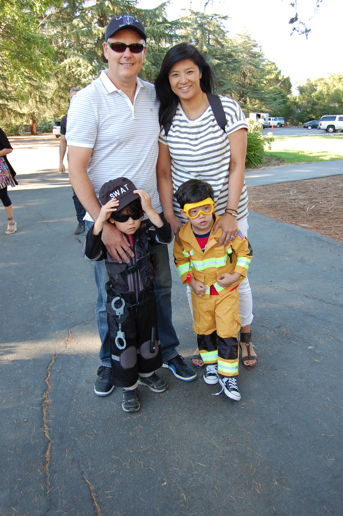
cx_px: 172
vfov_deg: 64.6
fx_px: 408
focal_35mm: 28
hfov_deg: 45.6
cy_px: 258
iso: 400
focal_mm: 19
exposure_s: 1/100
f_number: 5
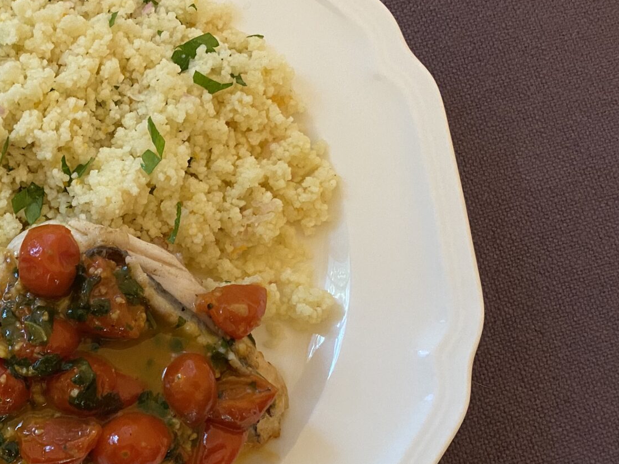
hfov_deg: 37.1
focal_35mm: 48
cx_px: 60
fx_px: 858
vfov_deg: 30.3
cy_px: 253
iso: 500
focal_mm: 4.25
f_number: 1.8
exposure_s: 1/60
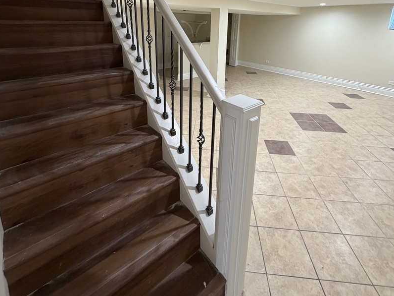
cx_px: 198
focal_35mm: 19
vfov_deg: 64.5
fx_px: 216
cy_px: 73
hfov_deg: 84.7
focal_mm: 2.22
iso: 320
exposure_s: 1/60
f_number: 2.2
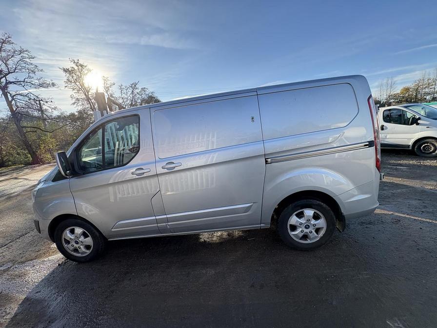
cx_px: 218
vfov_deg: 85.7
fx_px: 177
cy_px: 164
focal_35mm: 14
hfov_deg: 102.1
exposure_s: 1/565
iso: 40
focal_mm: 2.22
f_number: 2.2
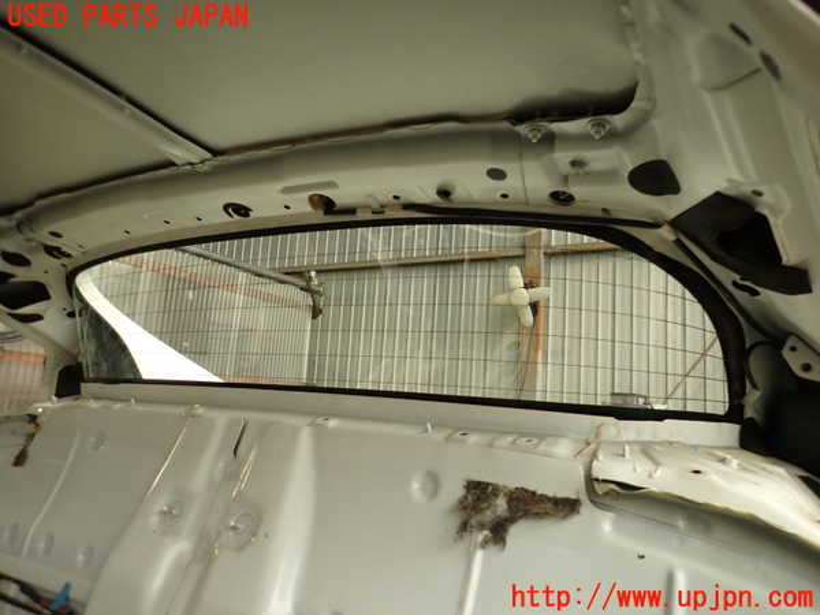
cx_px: 410
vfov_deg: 54.9
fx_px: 592
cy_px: 308
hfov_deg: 69.4
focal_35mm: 25
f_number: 2
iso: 200
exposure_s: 1/60
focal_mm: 4.5
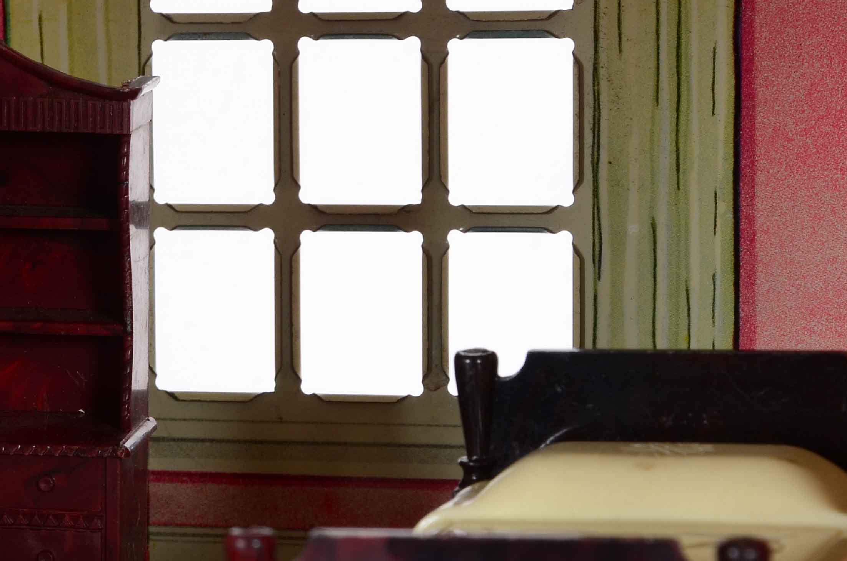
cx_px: 49
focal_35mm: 235
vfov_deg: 5.8
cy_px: 416
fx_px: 5517
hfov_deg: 8.7
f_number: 13
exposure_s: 1/160
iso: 200
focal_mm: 70
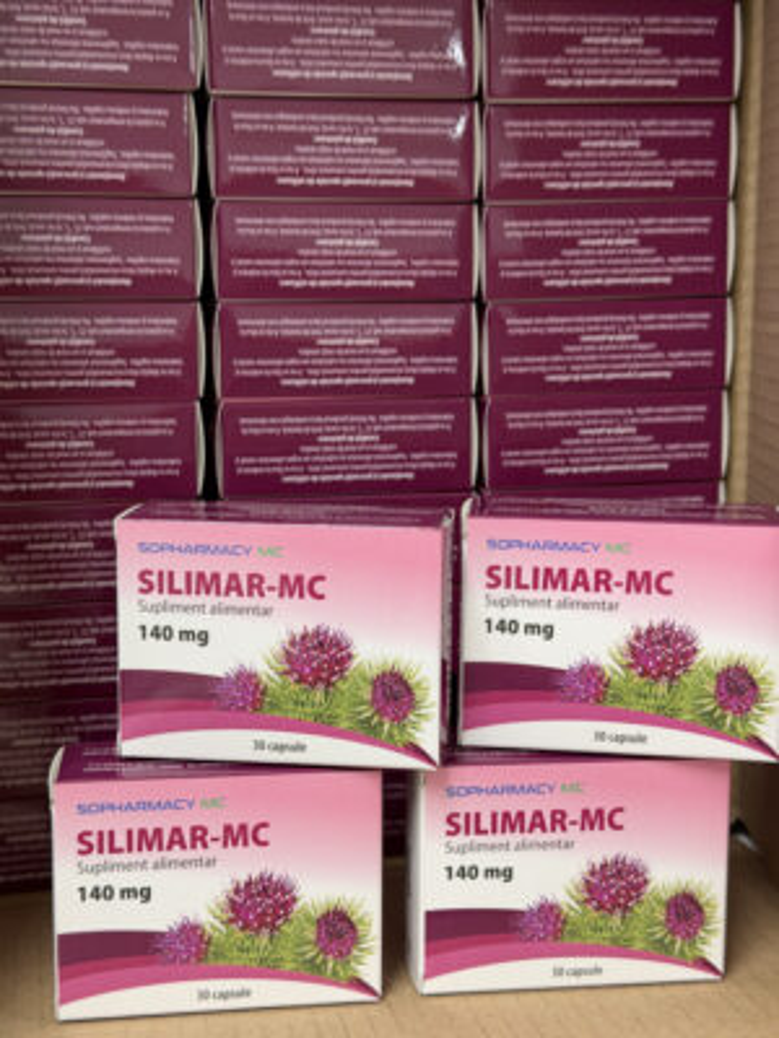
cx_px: 390
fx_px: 1440
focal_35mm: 48
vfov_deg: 39.7
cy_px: 519
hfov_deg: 30.3
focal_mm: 6.76
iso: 64
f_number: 1.78
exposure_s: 1/50
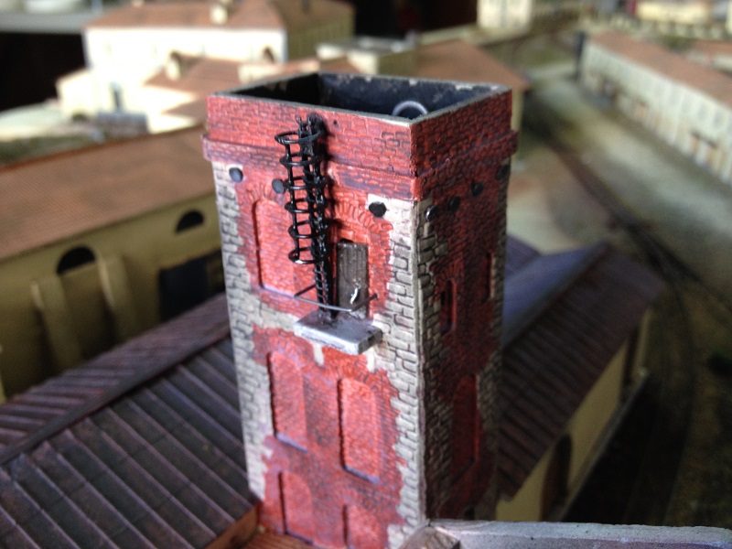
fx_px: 740
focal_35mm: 35
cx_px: 366
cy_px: 274
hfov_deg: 52.6
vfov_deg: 40.7
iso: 80
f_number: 2.4
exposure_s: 1/20
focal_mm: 4.28
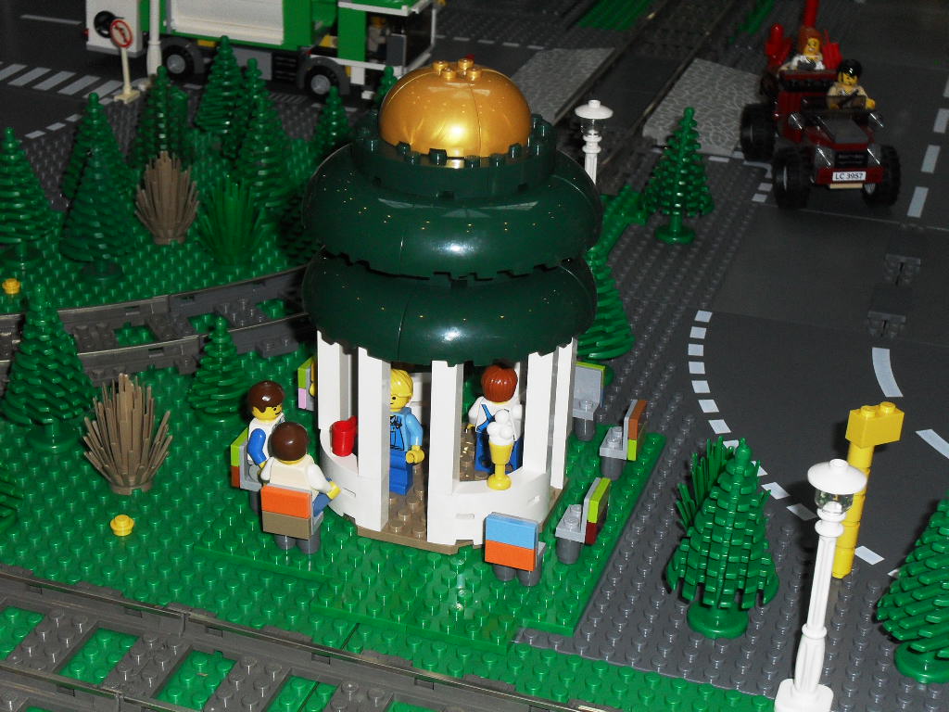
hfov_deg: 29.4
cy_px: 356
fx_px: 1809
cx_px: 474
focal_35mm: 66
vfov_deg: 22.3
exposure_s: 1/60
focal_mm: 11.7
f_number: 4.6
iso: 200
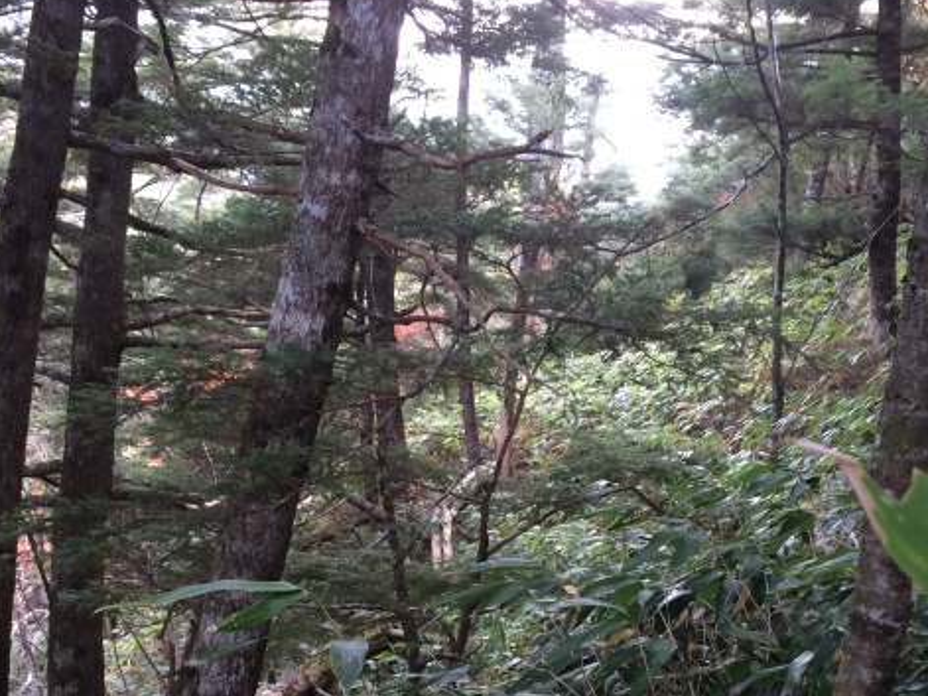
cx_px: 552
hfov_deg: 37.4
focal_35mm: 51
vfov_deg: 27.9
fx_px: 1367
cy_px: 564
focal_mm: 4.12
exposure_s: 1/40
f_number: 2.2
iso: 40
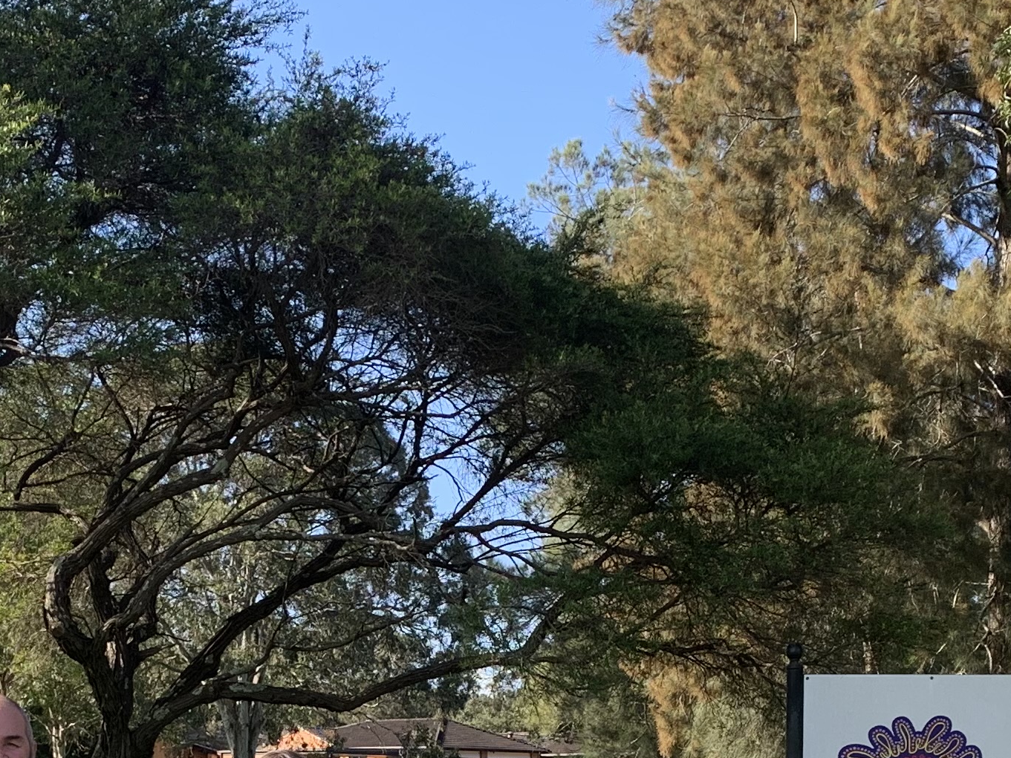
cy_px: 840
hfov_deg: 25.2
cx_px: 331
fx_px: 2249
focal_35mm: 77
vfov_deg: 18.4
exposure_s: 1/394
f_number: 1.8
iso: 25
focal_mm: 4.25
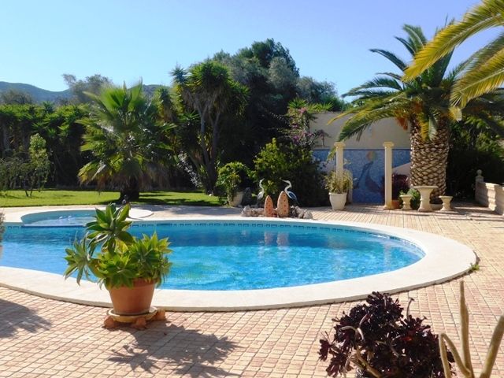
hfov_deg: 46.8
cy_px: 189
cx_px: 252
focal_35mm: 40
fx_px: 582
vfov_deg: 36.0
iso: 125
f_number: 3.6
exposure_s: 1/1250
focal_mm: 7.1
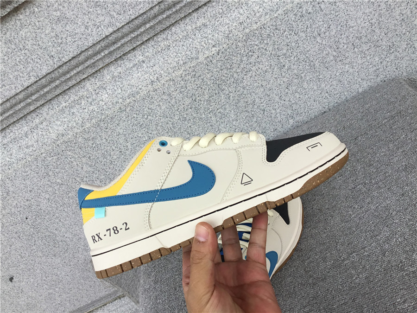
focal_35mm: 31
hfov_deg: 58.4
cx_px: 208
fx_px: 373
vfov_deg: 45.4
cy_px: 156
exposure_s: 1/468
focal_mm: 3.3
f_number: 2.4
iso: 25
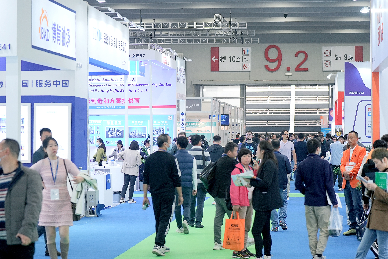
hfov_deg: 19.5
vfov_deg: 13.0
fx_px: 1132
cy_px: 130
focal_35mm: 105
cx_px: 194
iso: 500
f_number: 2.8
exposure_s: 1/200
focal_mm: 70
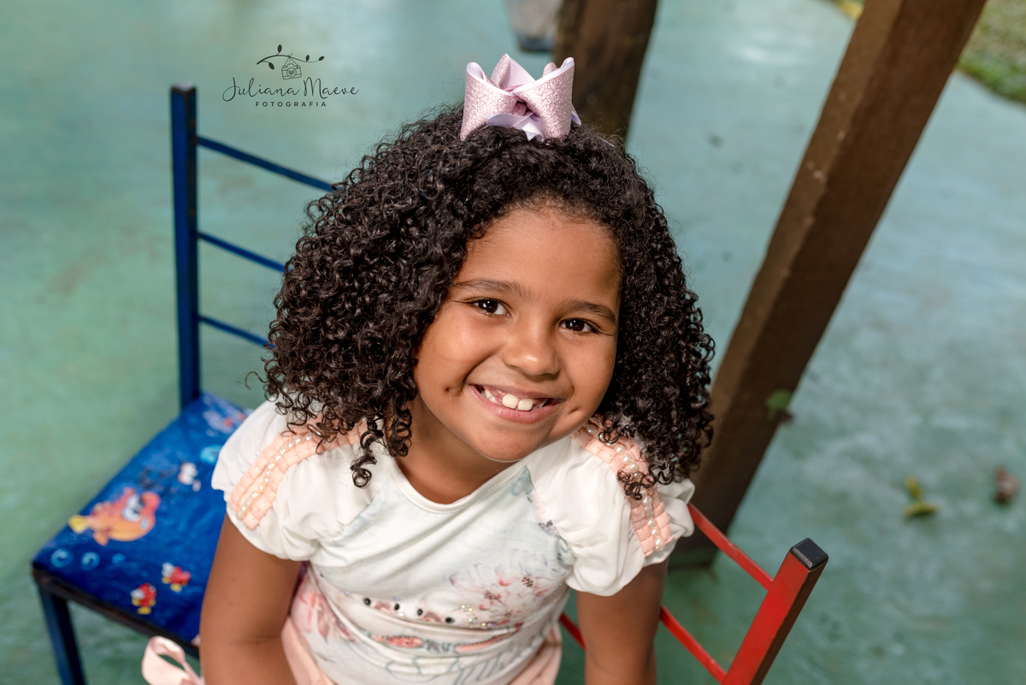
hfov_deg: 54.4
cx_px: 513
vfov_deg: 37.9
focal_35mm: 35
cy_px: 342
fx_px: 998
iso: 250
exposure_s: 1/320
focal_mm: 35
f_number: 4
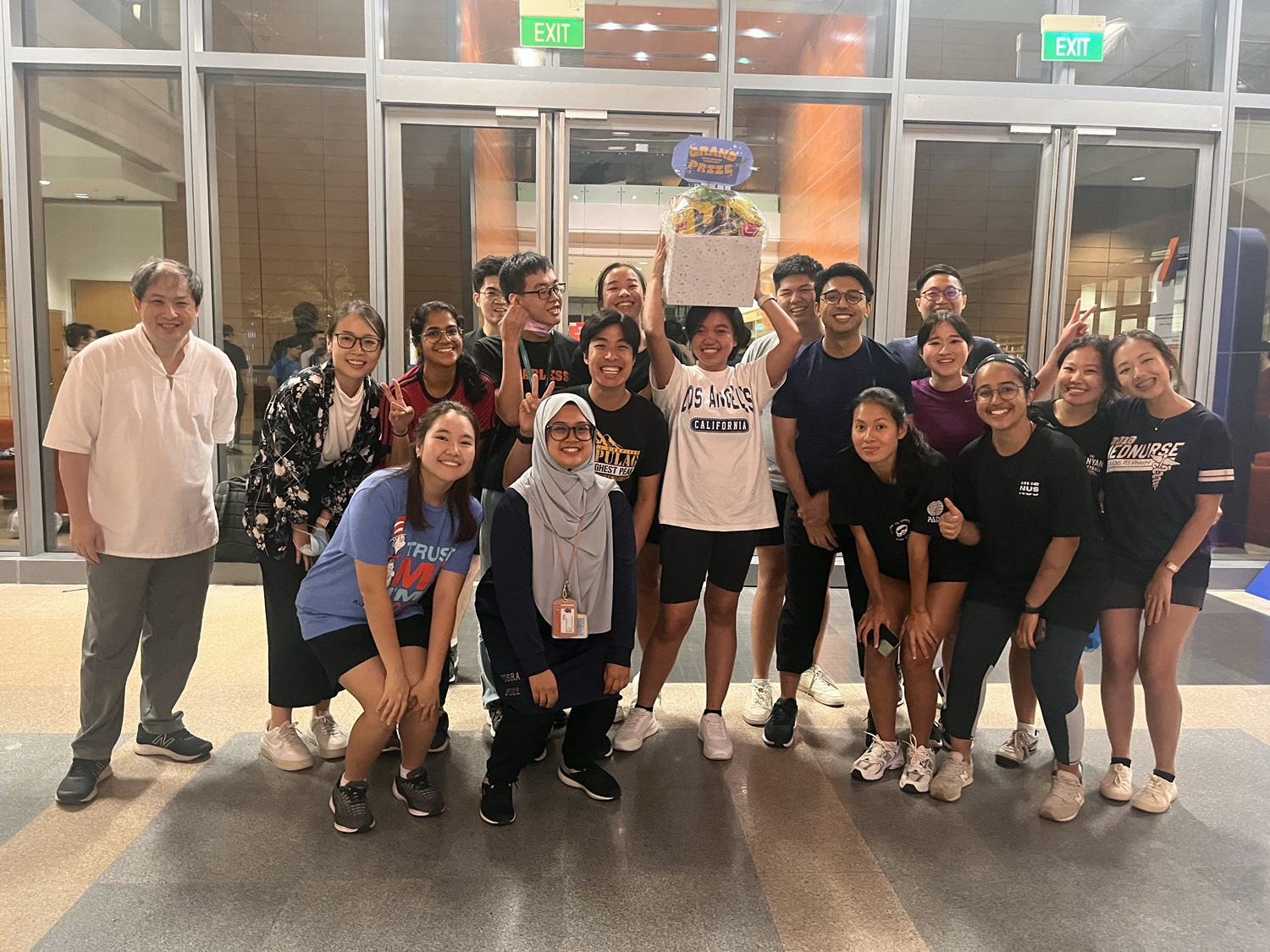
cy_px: 476
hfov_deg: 67.3
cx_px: 635
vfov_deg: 53.1
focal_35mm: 26
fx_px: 954
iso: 800
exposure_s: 1/25
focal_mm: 5.1
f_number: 1.6
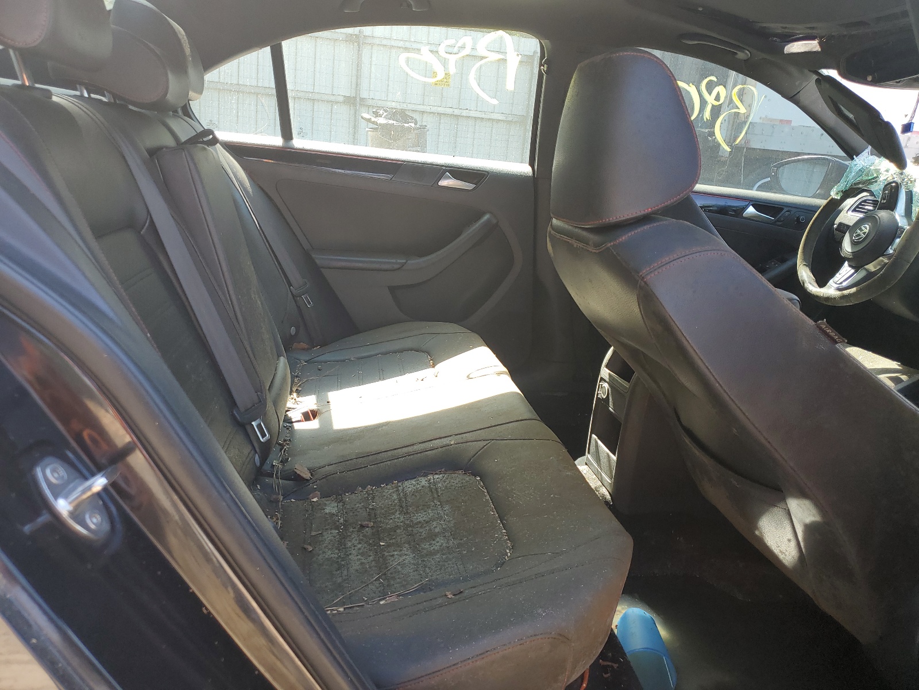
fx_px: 690
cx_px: 460
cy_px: 345
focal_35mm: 26
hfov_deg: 67.3
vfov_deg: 53.1
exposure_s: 1/204
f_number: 1.5
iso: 50
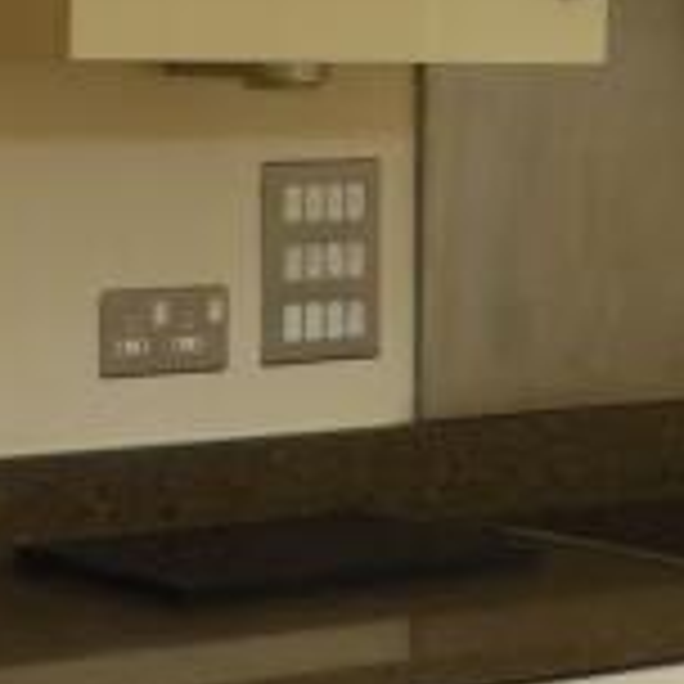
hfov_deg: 11.5
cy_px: -18
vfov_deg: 11.6
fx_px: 3331
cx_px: 842
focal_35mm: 149
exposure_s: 1/125
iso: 100
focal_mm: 4.3
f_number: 3.3
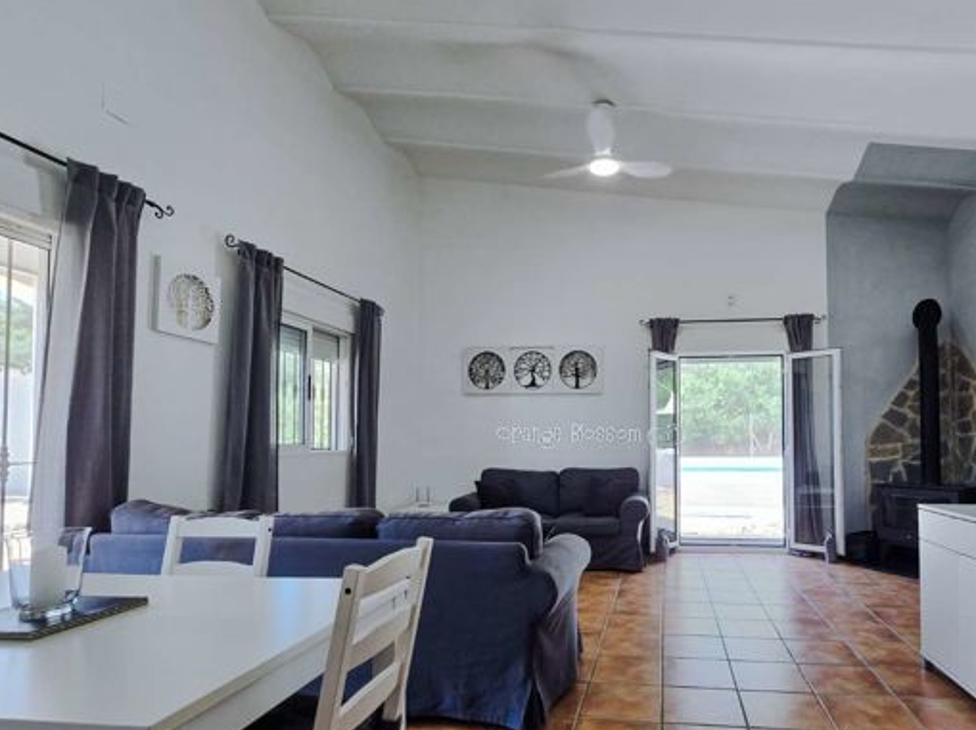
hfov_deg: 86.6
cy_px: 435
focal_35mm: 18
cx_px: 592
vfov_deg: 70.8
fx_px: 507
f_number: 2.2
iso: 50
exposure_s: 1/102
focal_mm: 2.2
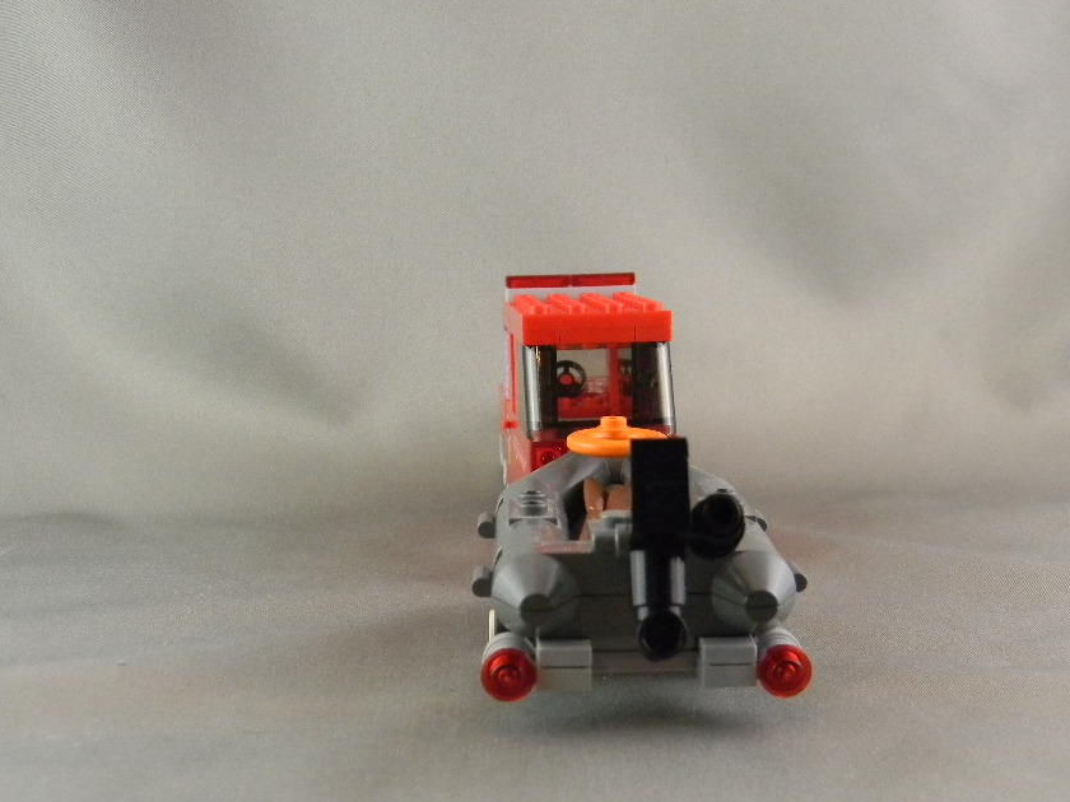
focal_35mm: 50
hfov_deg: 38.1
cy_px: 472
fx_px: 1546
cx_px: 623
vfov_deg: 29.1
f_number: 3.8
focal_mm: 7.3
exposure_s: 1/28.7
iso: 400
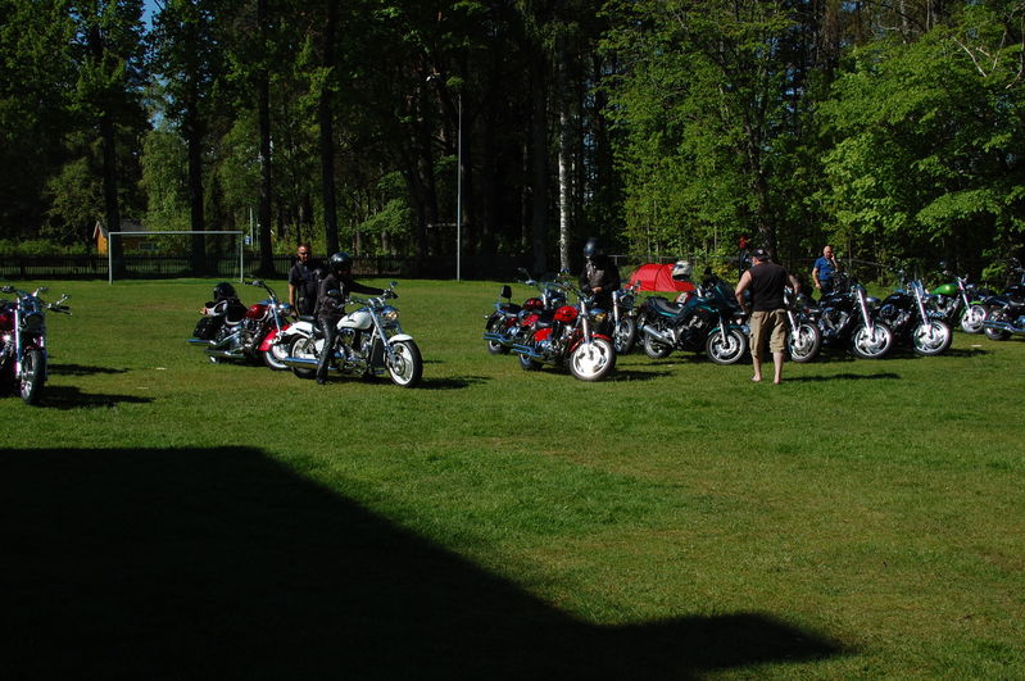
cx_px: 512
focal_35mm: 52
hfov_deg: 37.9
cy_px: 340
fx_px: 1493
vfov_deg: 25.7
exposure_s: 1/320
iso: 200
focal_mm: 35
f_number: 9
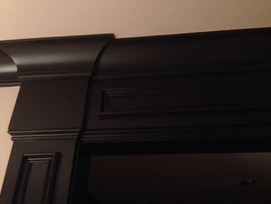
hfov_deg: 55.3
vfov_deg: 43.0
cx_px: 136
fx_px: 258
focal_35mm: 33
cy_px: 102
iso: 800
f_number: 2.4
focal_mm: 4.12
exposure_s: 1/15
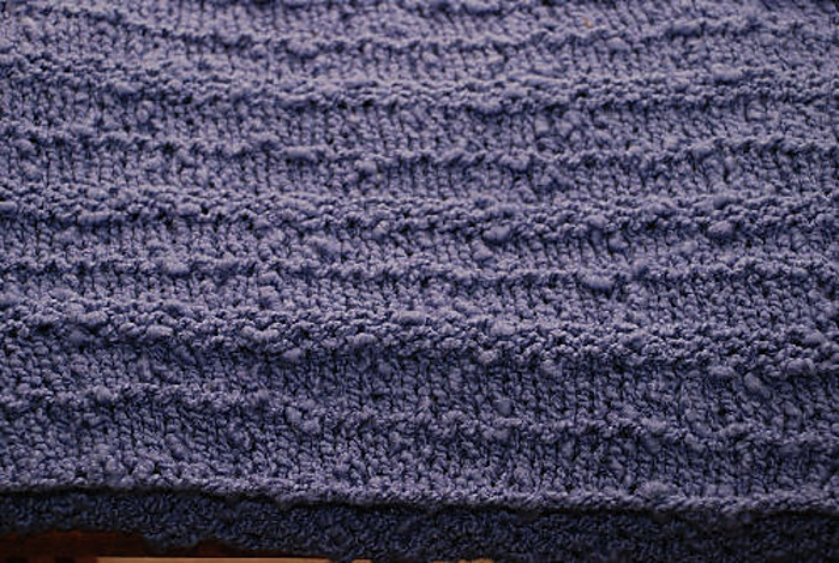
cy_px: 282
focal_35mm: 75
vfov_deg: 18.2
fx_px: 1751
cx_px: 420
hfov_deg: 26.9
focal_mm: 50
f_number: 5.6
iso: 320
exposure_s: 1/125
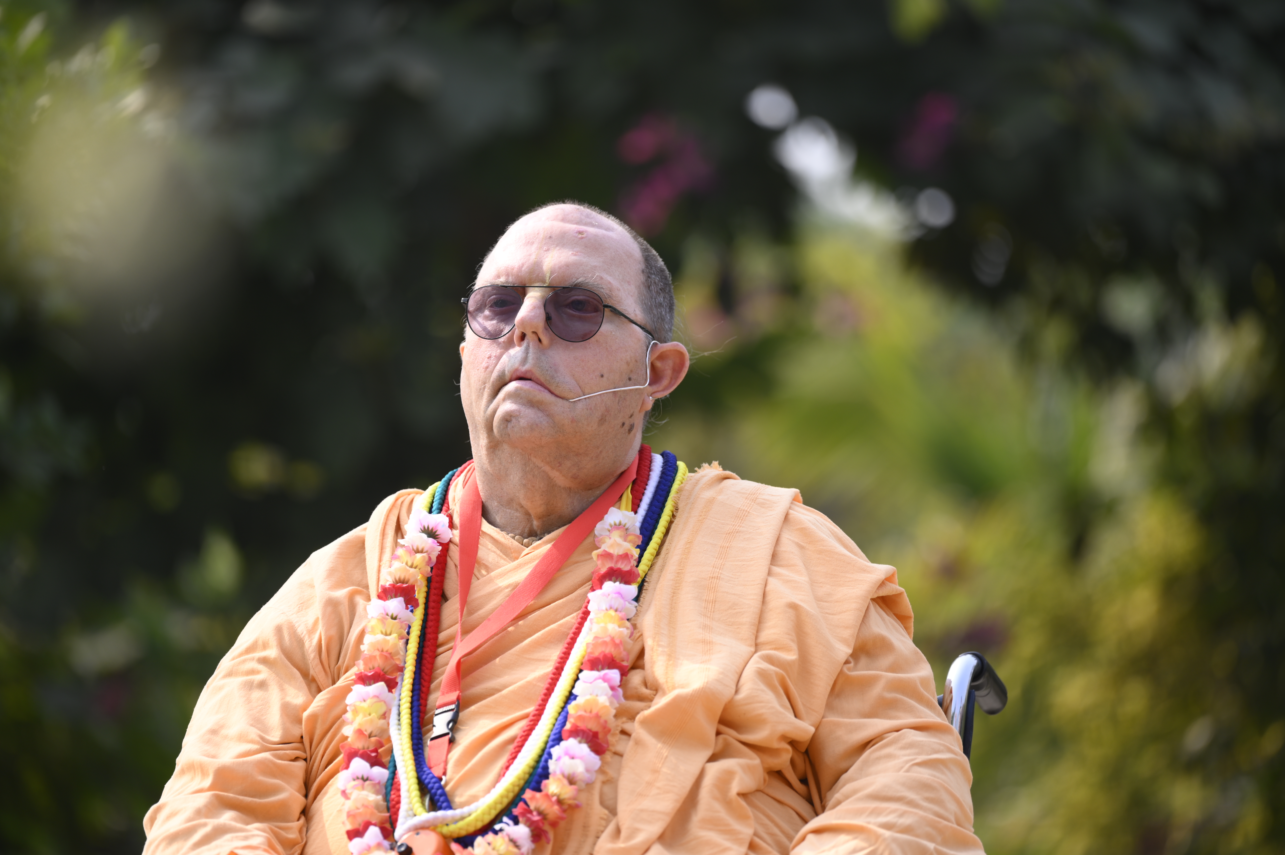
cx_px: 642
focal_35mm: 200
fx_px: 7134
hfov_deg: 10.3
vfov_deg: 6.9
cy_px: 428
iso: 100
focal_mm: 200
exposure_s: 1/800
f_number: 3.2
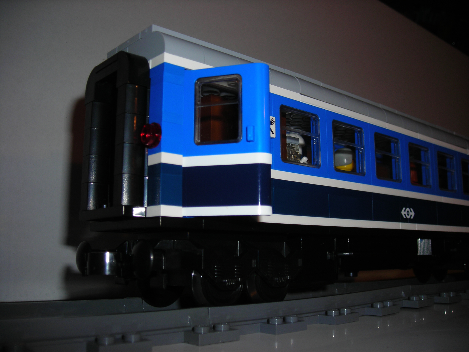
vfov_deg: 37.7
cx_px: 234
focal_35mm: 38
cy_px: 176
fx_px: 515
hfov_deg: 49.0
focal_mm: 6.3
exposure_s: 1/60.1
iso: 50
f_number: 6.4
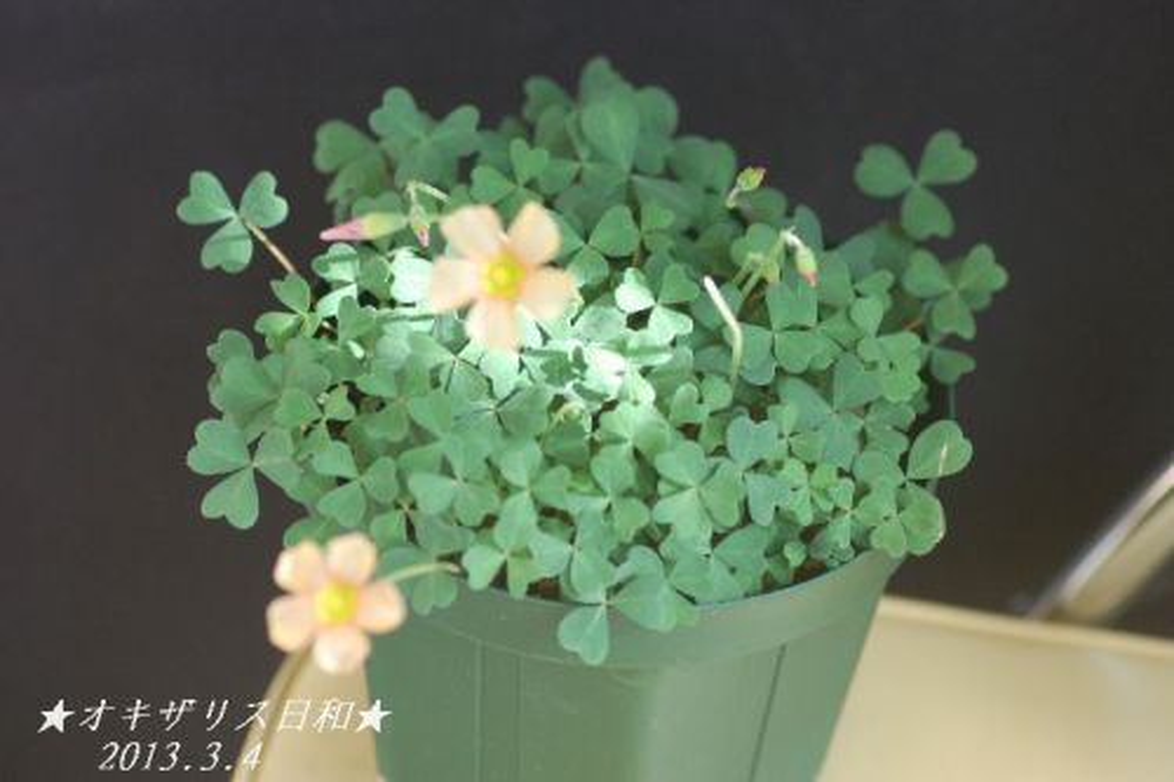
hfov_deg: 15.2
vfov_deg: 10.2
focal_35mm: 135
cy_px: 391
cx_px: 587
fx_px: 4401
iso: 400
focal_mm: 90
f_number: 4.5
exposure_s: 1/125
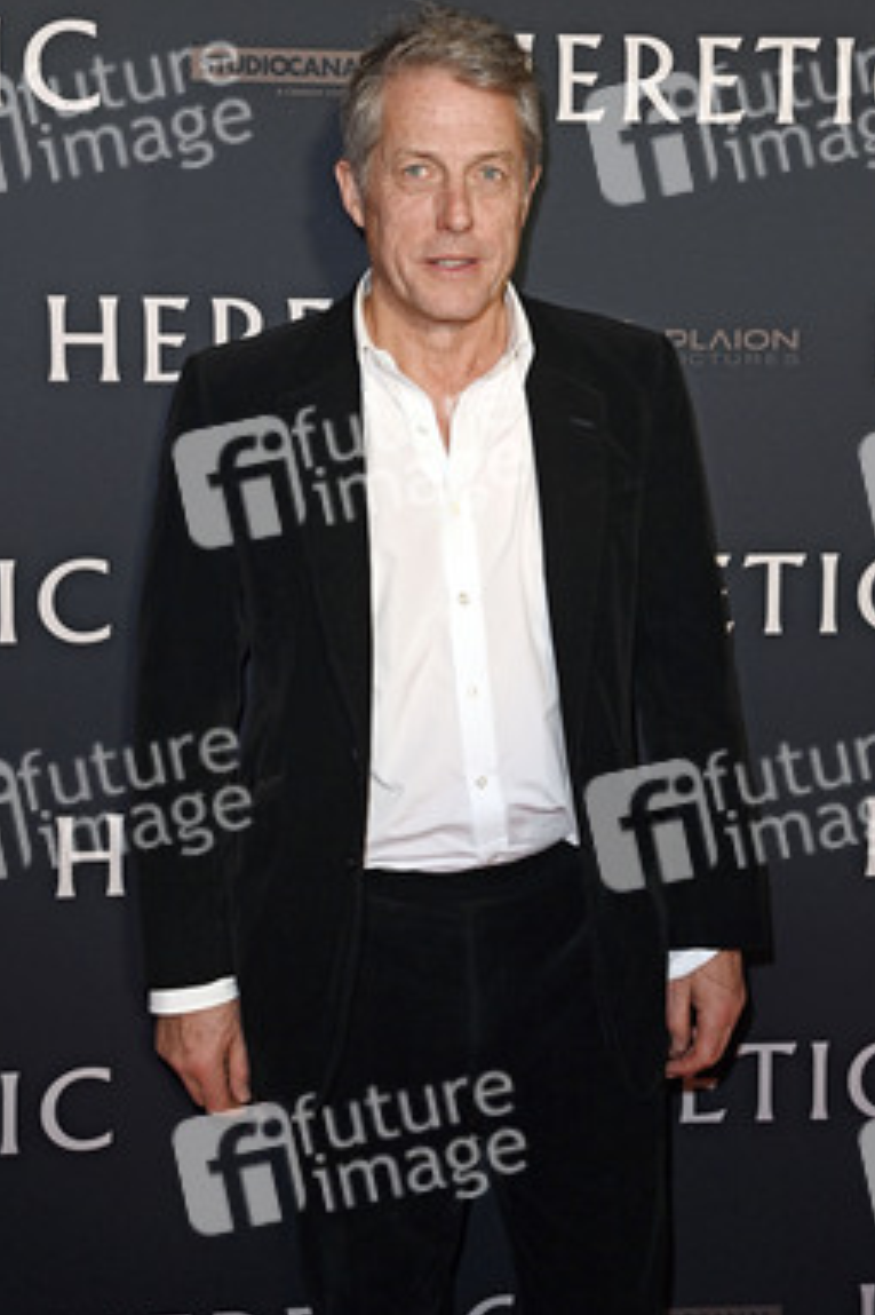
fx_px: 1751
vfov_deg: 41.1
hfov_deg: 28.0
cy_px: 639
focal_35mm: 48
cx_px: 450
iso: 1600
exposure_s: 1/200
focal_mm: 46
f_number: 5.6
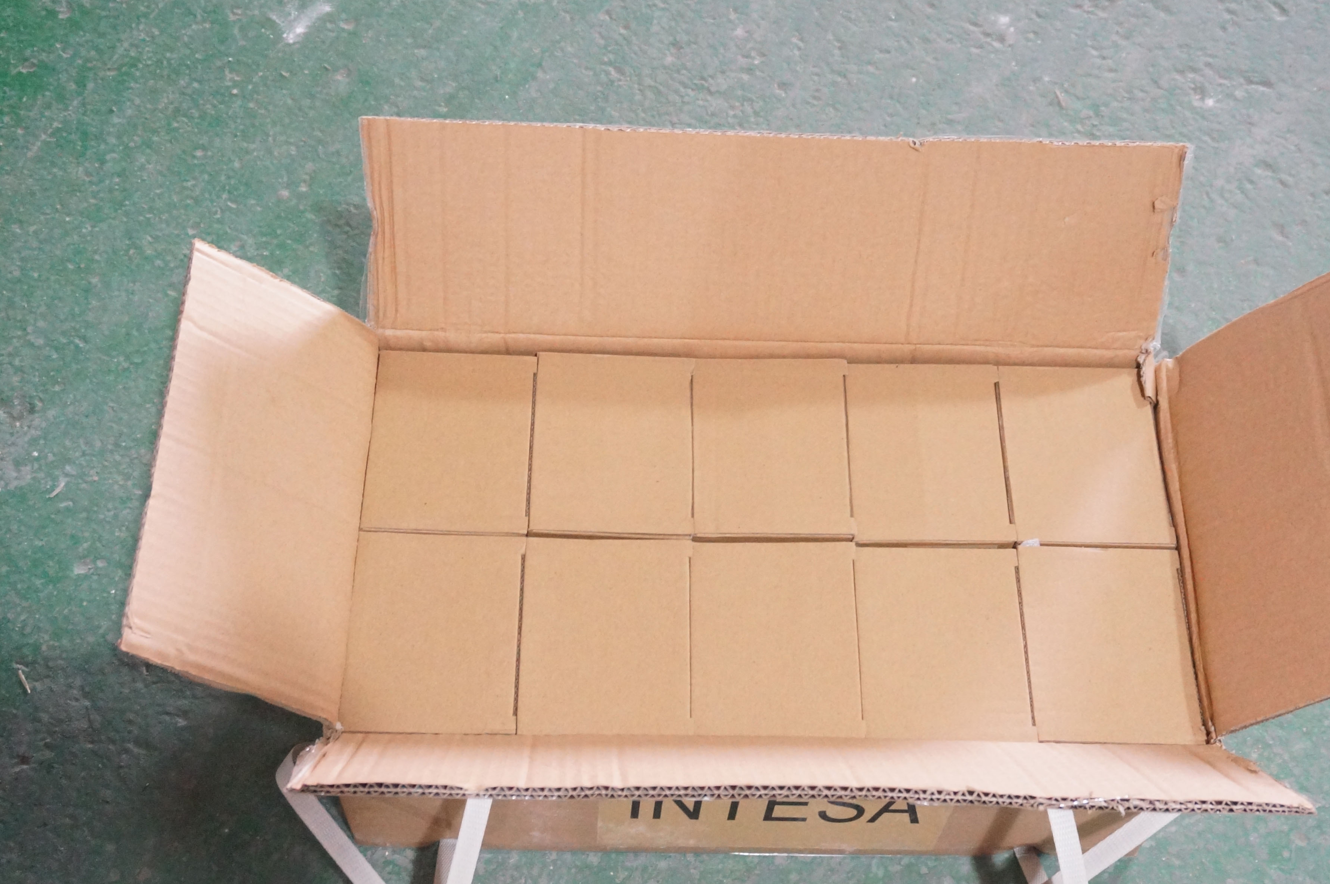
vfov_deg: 28.2
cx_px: 700
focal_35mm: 48
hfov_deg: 41.4
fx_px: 1760
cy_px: 502
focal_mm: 23
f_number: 4
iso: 3200
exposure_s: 1/30
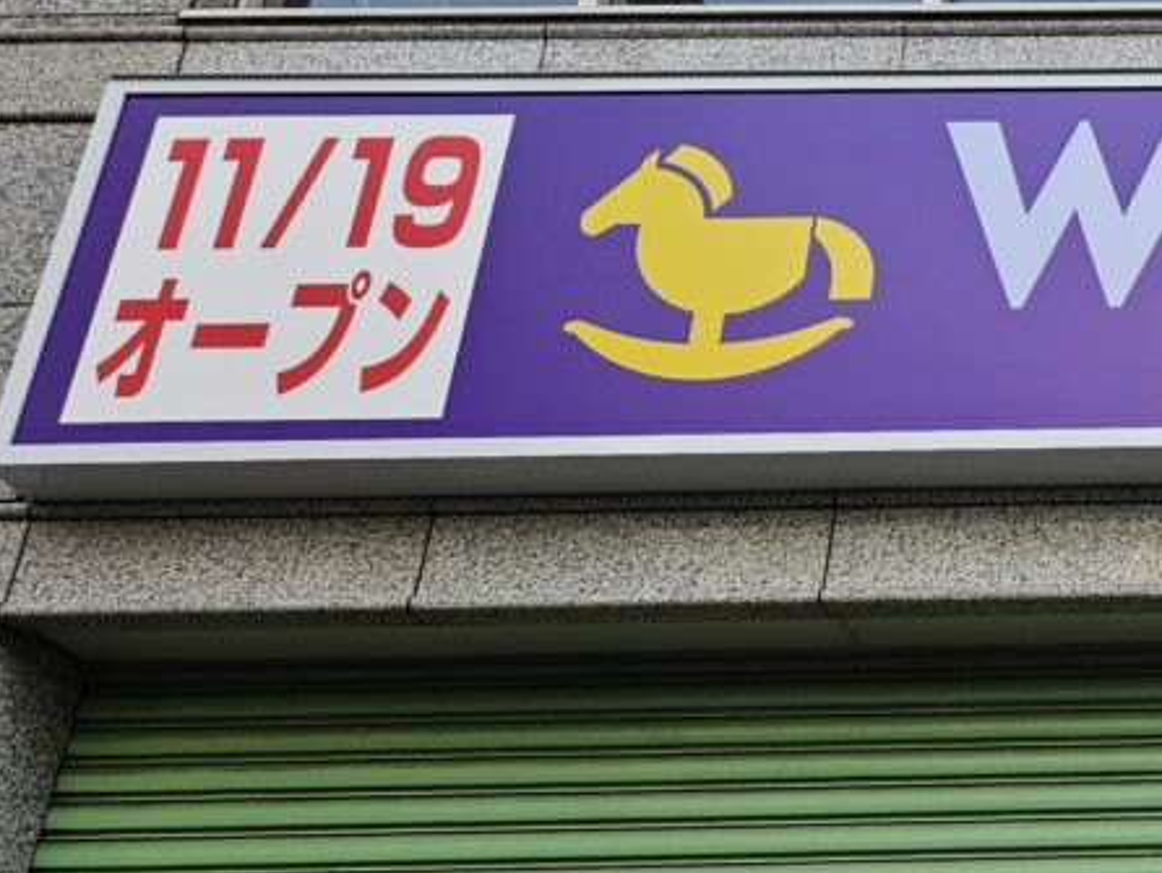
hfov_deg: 24.5
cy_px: 539
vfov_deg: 22.2
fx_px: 2217
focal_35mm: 66
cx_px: 1621
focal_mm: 5.4
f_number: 1.8
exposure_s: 1/180
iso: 32
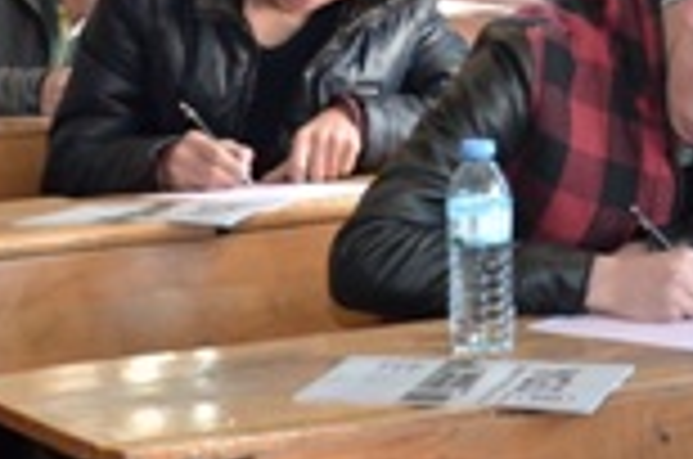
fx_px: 2929
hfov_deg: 13.4
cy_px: 101
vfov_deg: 8.9
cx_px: 562
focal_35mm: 152
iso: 1000
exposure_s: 1/125
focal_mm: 35
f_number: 7.1
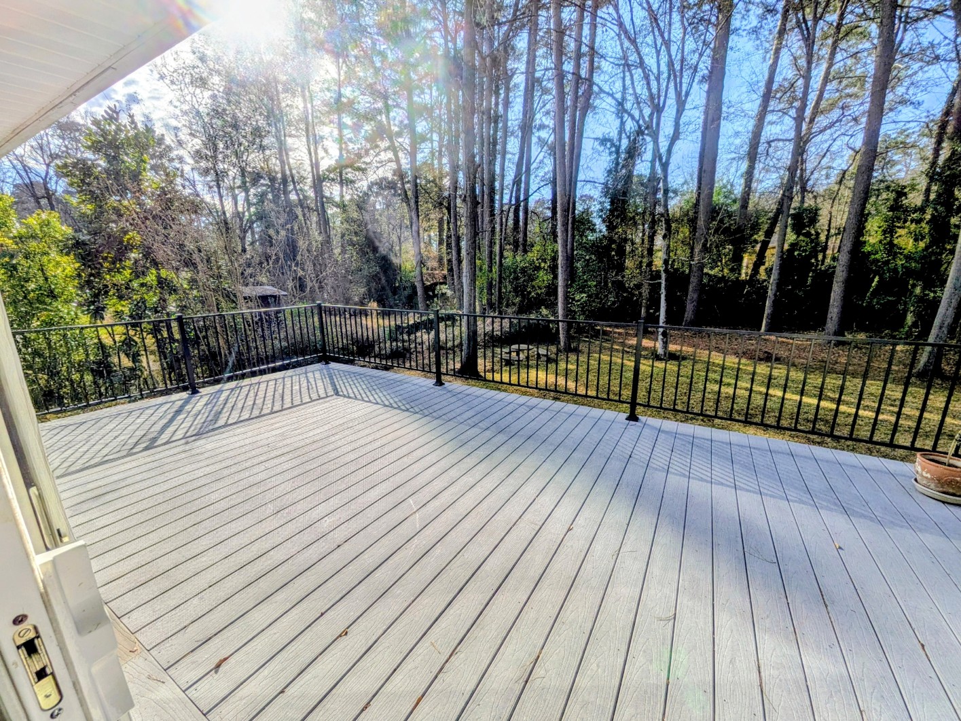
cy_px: 360
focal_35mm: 14
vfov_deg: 85.7
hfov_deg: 102.1
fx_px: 389
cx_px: 480
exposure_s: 1/4367
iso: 49
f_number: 2.2
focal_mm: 1.85
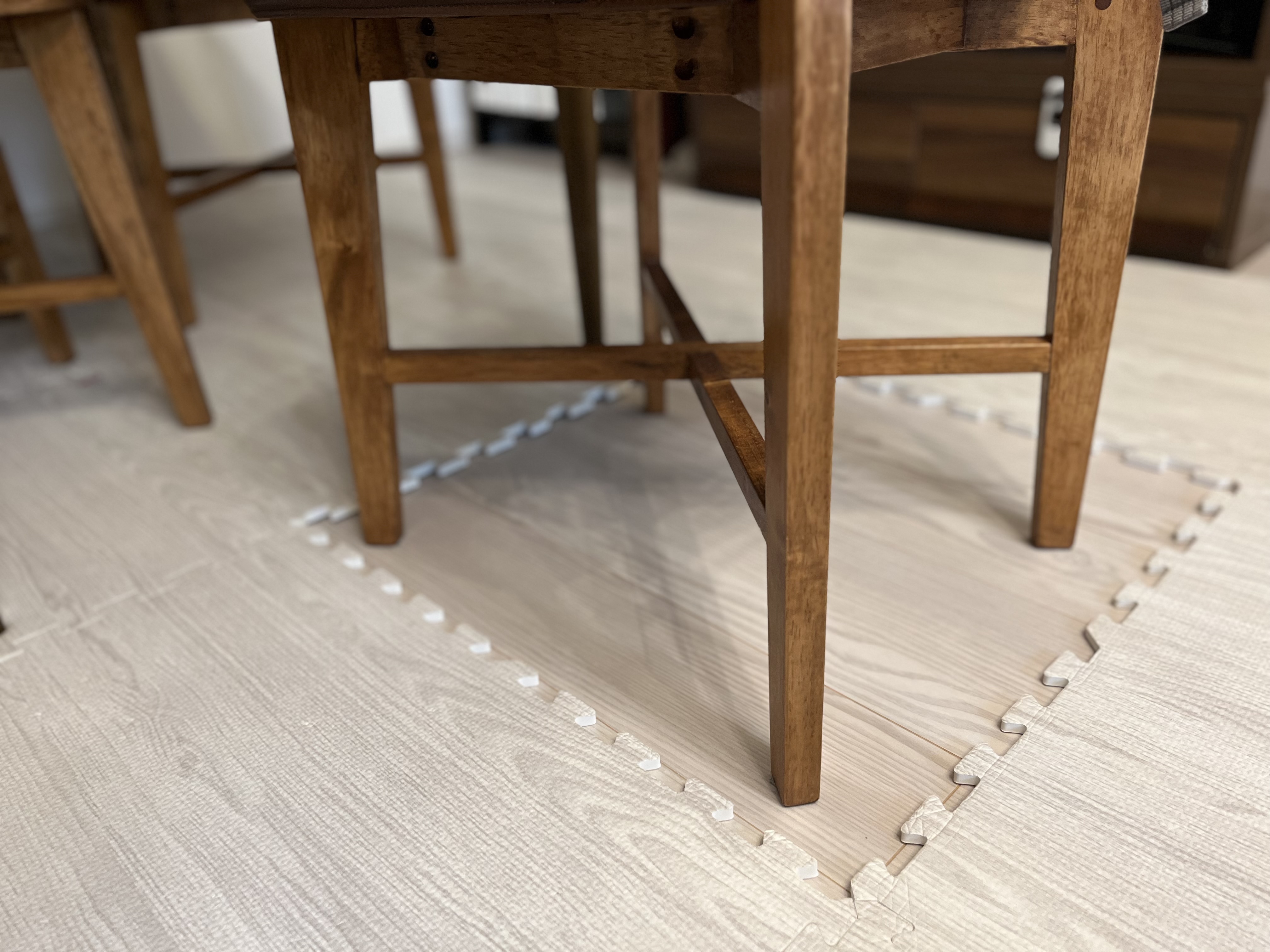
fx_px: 954
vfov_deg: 53.1
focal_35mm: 26
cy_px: 476
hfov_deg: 67.3
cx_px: 635
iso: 250
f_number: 1.6
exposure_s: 1/50
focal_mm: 5.1
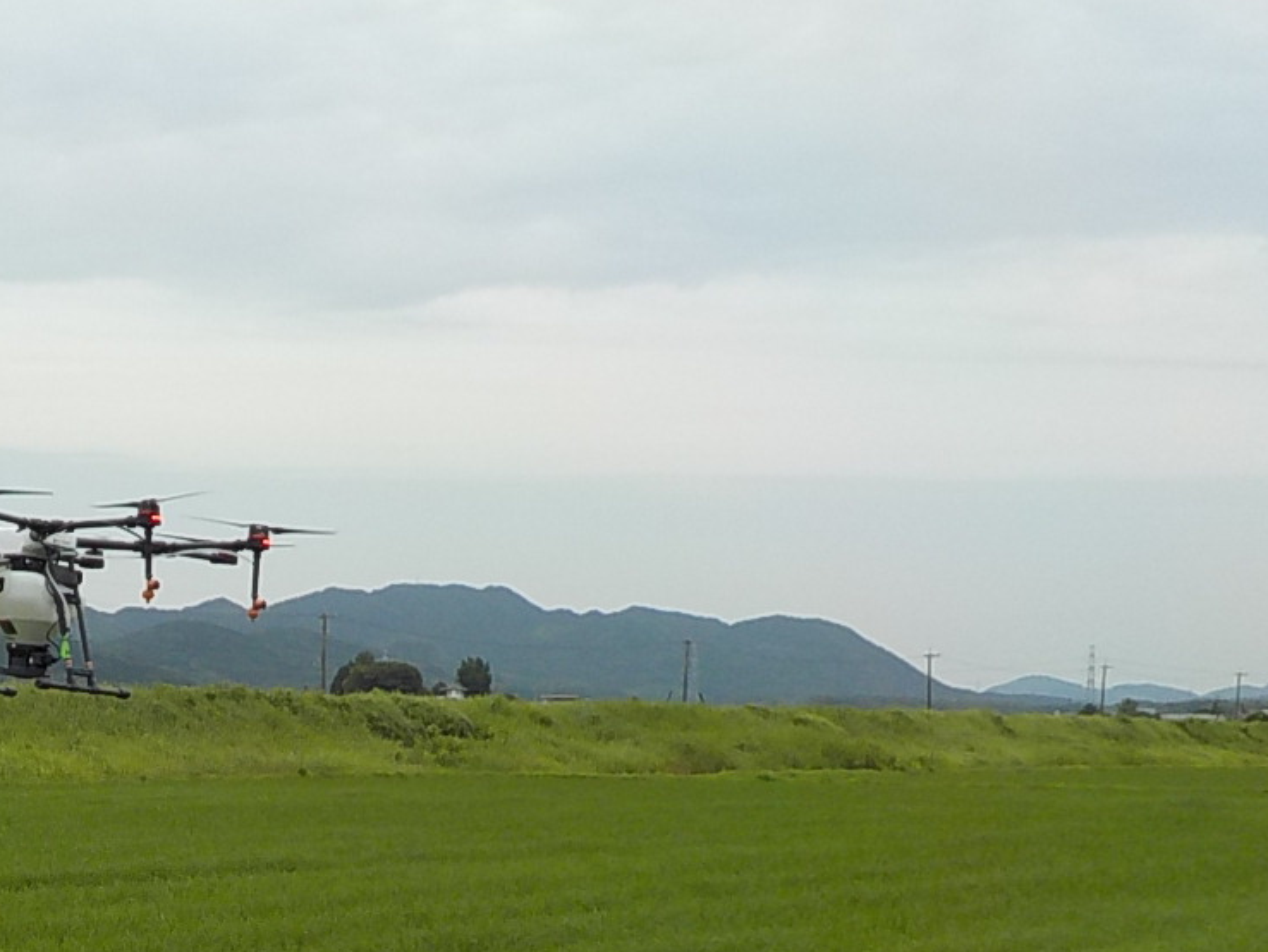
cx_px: 50
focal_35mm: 65
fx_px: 2382
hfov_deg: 28.3
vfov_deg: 21.9
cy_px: 904
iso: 125
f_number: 3.3
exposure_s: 1/1250
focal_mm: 4.1
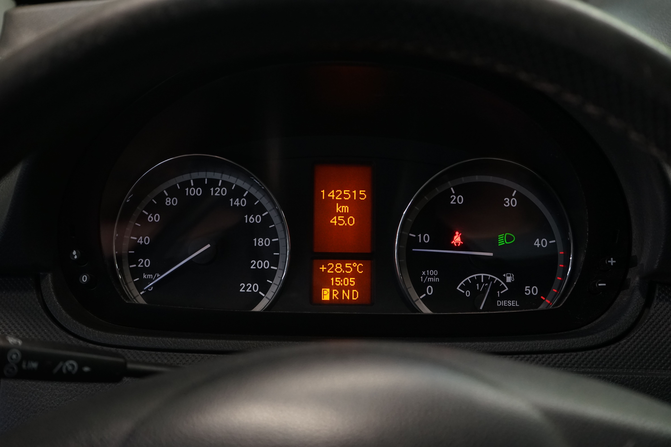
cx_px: 336
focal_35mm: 44
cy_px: 224
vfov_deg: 30.5
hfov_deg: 44.5
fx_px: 820
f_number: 6.3
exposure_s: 1/40
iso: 1600
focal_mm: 44
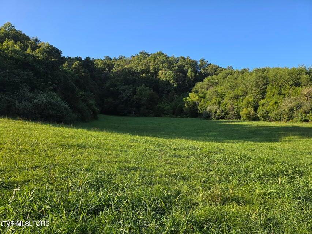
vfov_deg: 58.9
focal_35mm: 23
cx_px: 156
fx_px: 207
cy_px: 117
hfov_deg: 73.9
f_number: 1.7
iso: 12
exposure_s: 1/306
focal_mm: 6.3
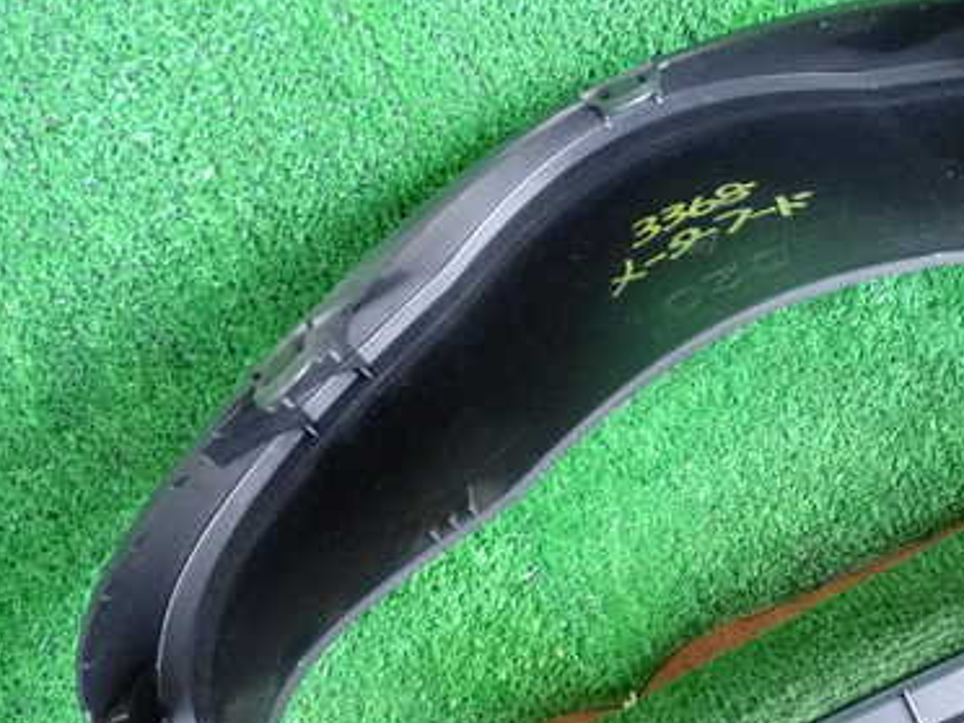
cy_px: 472
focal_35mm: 71
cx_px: 764
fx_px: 1977
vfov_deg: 20.7
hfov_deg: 26.9
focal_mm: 7.84
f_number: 2.9
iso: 2000
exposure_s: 1/125
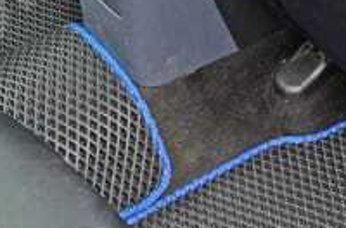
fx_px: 1035
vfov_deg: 12.5
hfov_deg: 18.9
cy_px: 184
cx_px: 244
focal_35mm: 108
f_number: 5.6
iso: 800
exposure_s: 1/6
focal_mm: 18
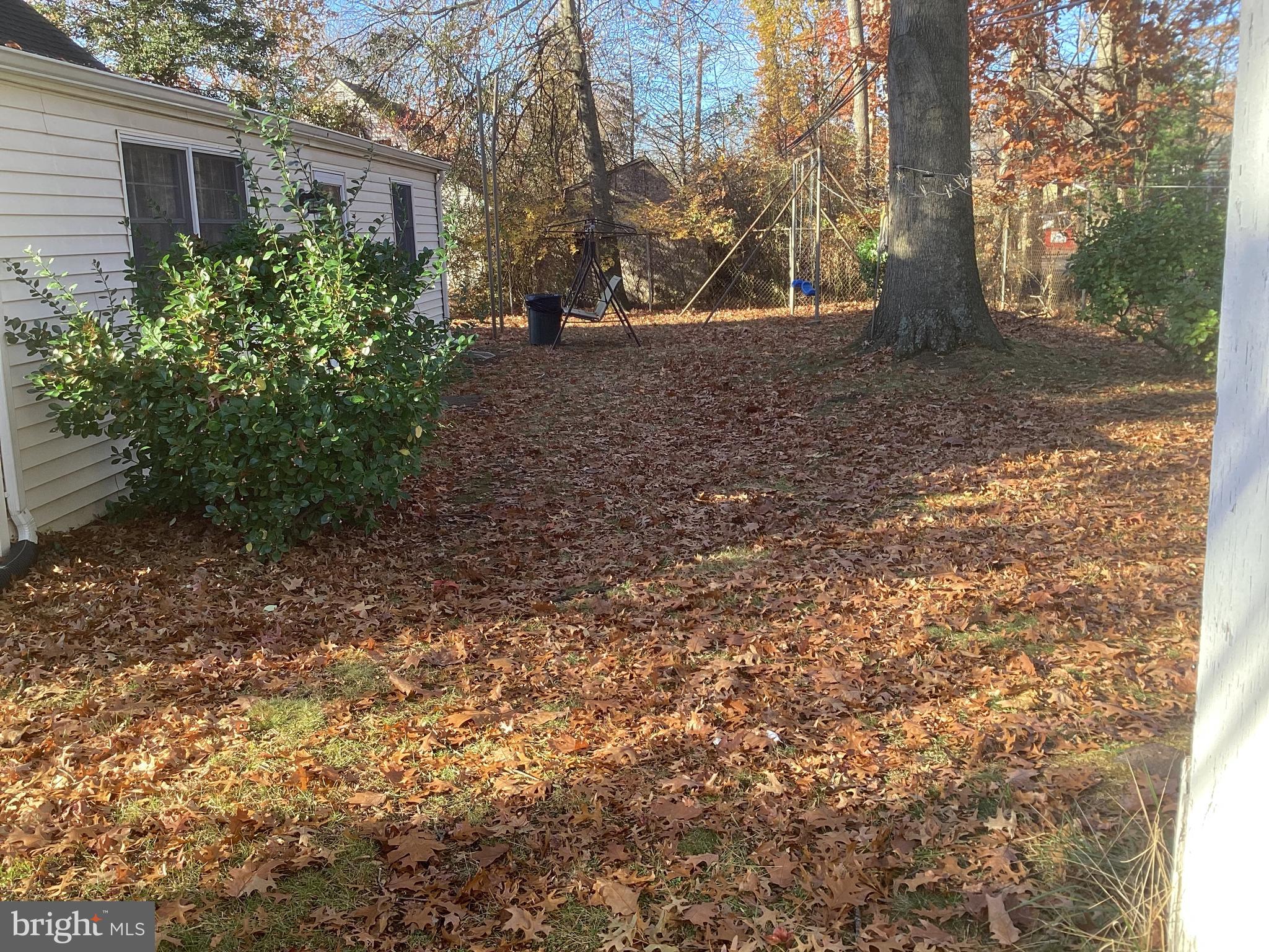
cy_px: 476
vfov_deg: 45.4
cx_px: 634
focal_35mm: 31
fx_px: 1136
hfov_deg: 58.4
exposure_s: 1/111
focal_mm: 3.3
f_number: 2.4
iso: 25
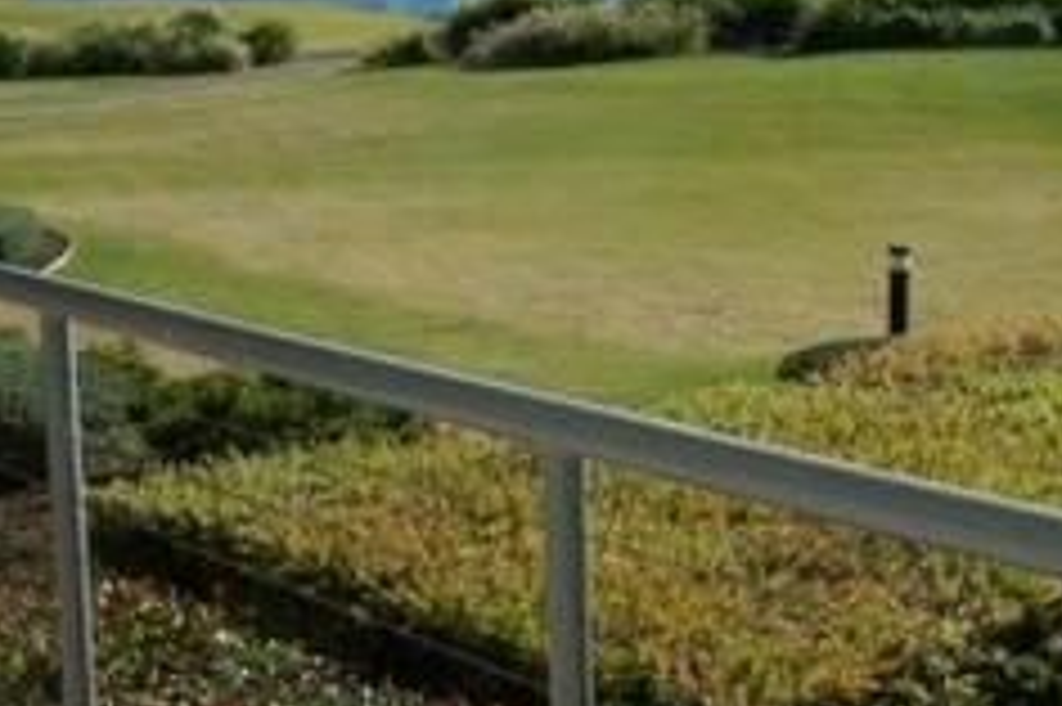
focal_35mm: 67
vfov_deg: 19.8
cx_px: 567
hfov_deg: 30.1
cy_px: 54
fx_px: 1975
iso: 80
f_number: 5.6
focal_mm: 6.3
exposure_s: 1/500
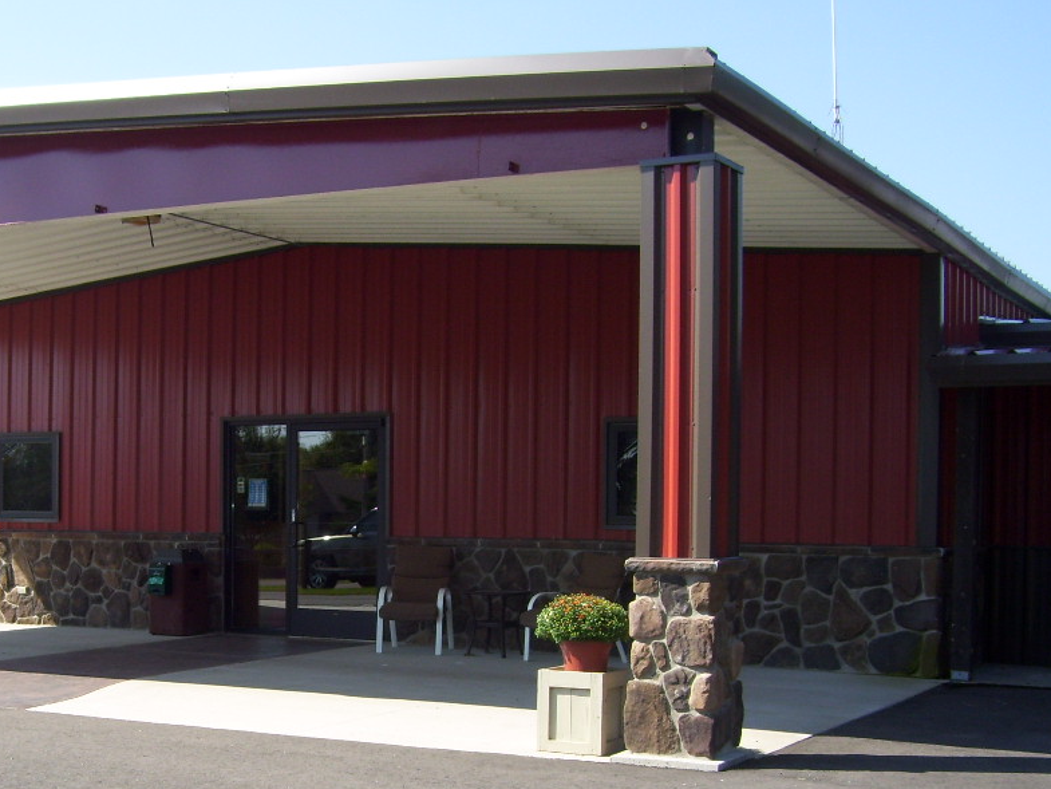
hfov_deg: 34.2
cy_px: 548
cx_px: 261
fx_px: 1670
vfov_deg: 26.4
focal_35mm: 55
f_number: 4.8
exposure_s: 1/320
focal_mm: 6
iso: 80
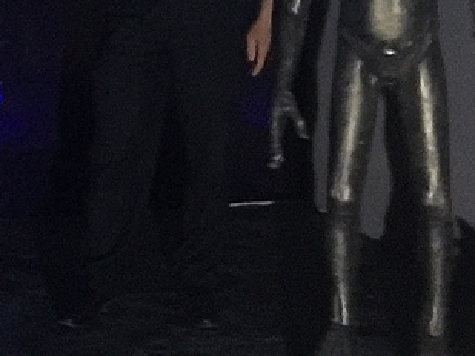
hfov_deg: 14.9
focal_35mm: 120
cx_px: -295
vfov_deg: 12.0
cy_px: -109
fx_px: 1647
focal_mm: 4.15
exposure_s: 1/8
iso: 160
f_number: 2.2
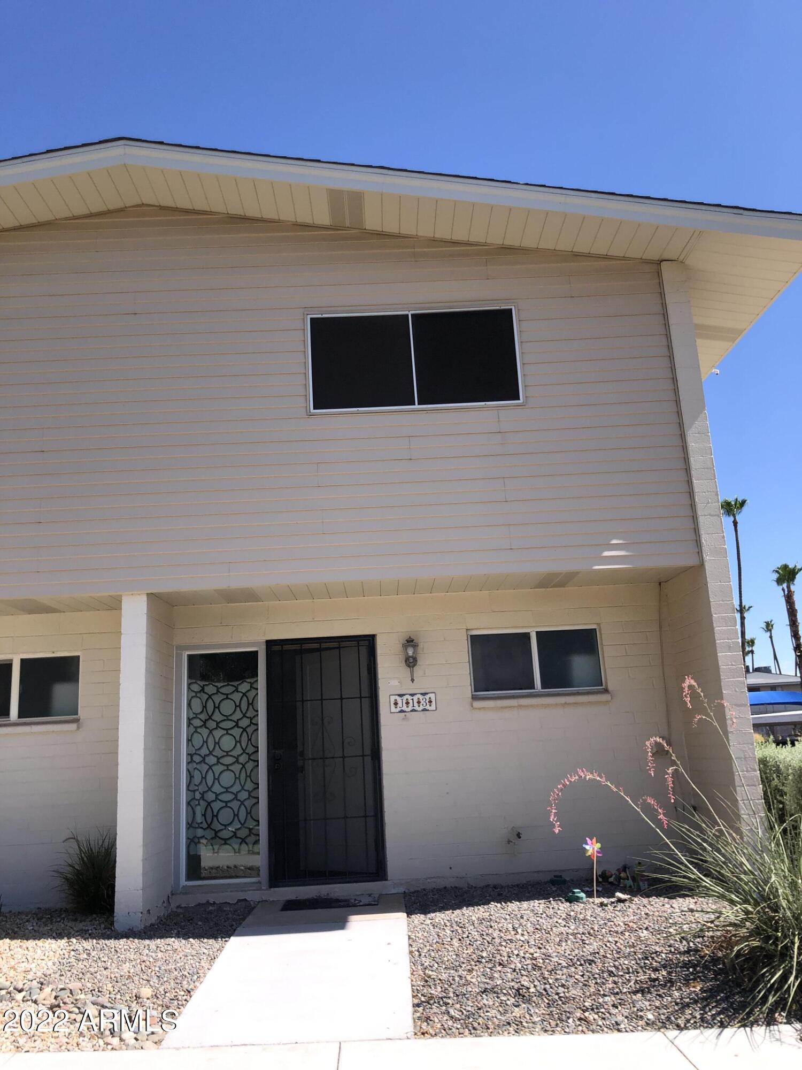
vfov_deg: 63.4
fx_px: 865
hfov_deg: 49.7
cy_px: 535
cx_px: 401
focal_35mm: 28
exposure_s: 1/2000
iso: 20
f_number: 1.8
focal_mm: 3.99
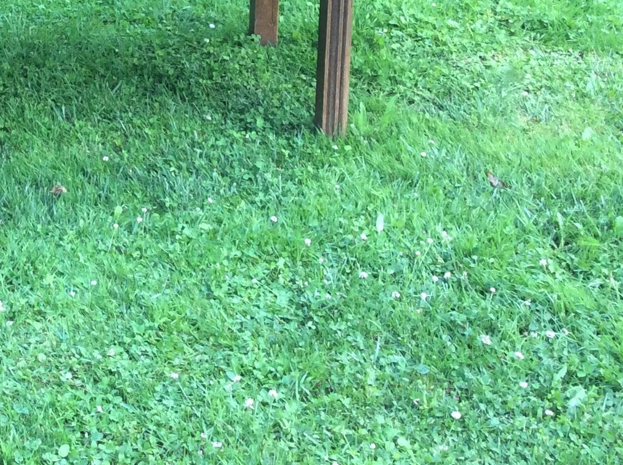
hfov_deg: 22.7
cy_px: -95
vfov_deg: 16.9
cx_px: 1
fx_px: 1491
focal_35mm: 83
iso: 40
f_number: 2.4
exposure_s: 1/50
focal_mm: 3.3
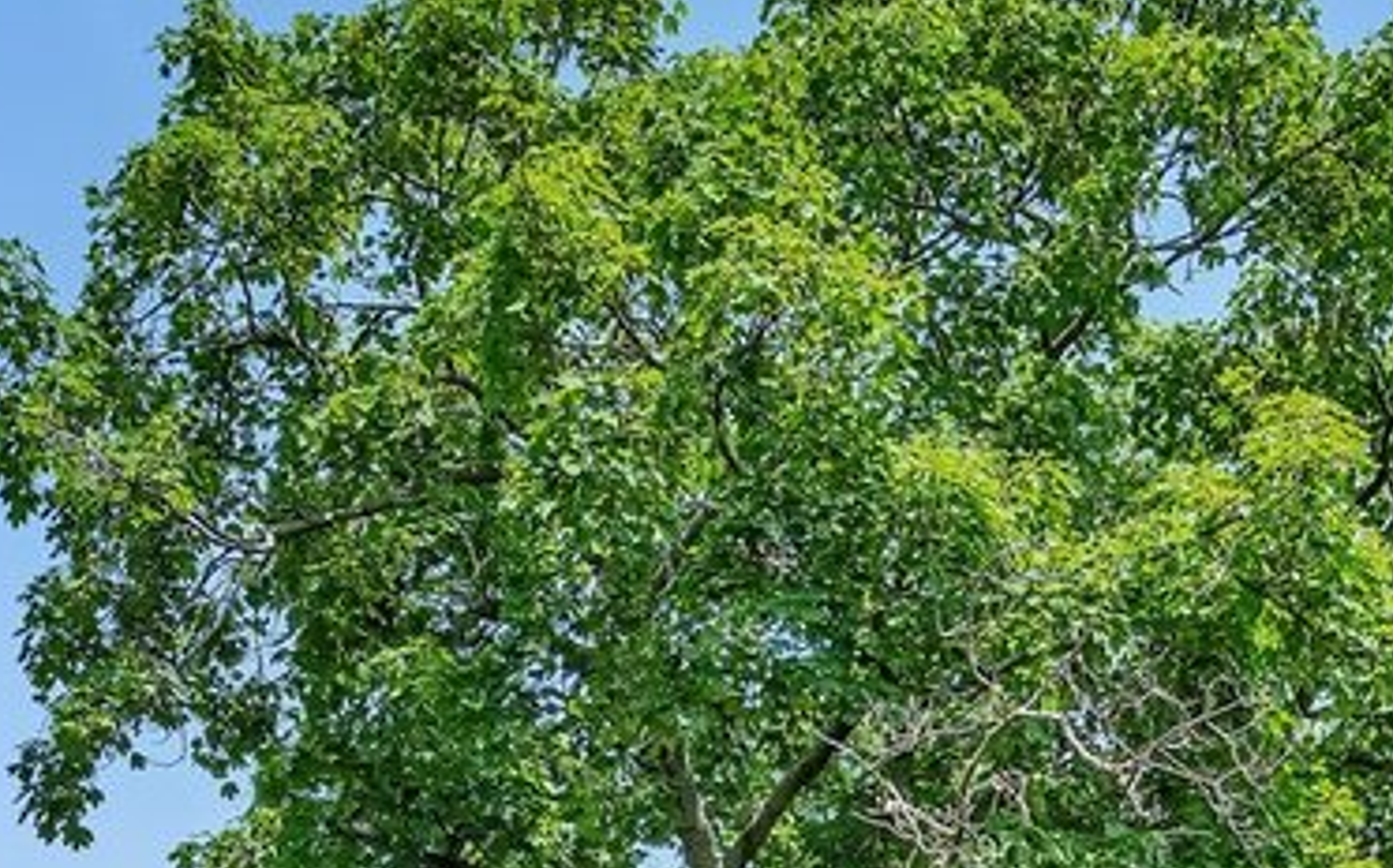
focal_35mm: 71
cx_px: 938
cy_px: 1893
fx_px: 2694
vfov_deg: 14.3
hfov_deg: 28.8
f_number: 9
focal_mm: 16
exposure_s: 1/320
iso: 500
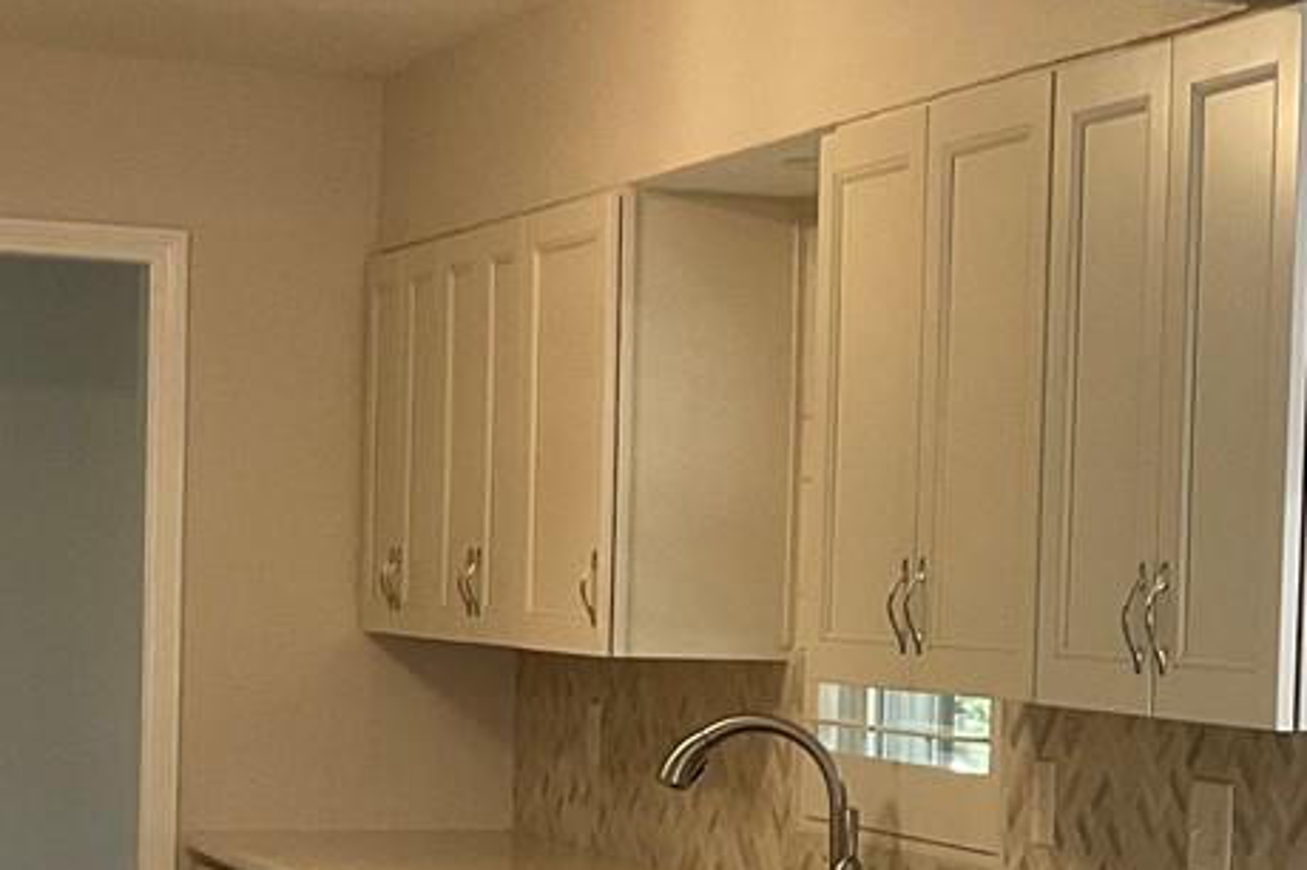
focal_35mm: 105
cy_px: 742
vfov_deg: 12.9
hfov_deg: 18.7
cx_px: 1455
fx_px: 3809
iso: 64
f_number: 1.8
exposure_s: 1/60
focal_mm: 3
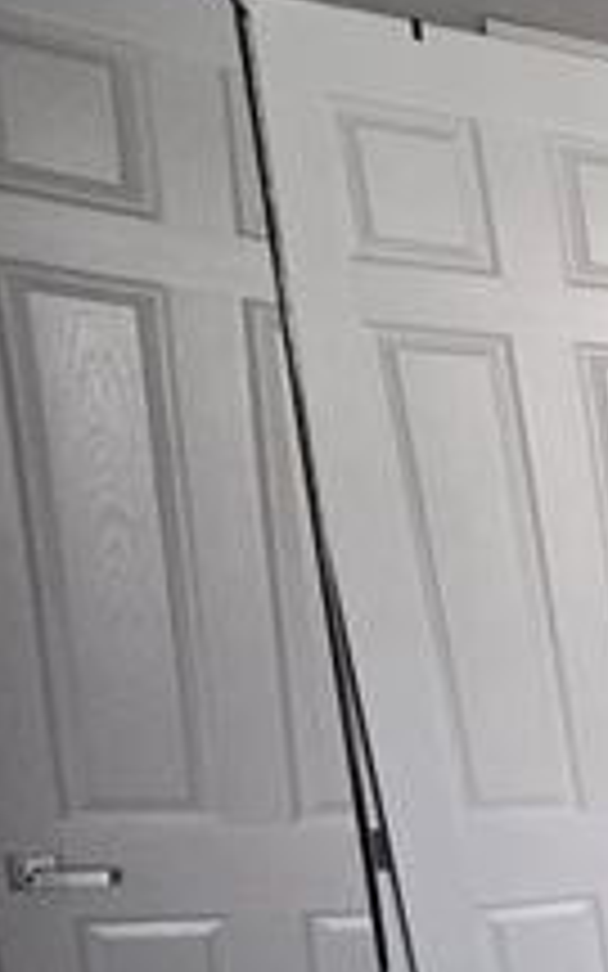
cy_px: 909
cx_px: 1461
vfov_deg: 40.4
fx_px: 1193
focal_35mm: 45
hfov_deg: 15.2
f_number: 2.2
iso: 200
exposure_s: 1/60
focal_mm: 2.2
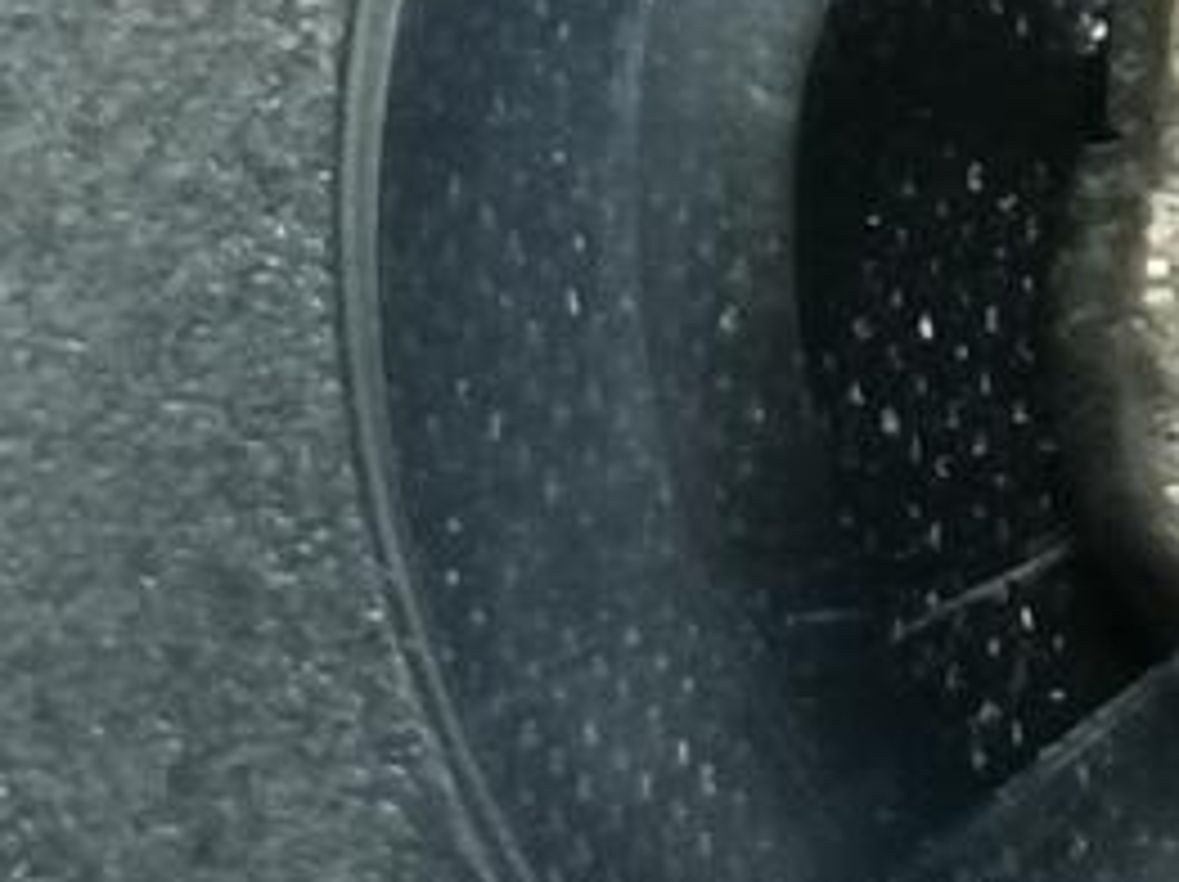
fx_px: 12863
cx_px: 1809
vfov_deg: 3.9
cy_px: -688
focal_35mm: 378
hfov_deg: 5.2
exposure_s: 1/100
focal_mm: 6.67
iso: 80
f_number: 1.9
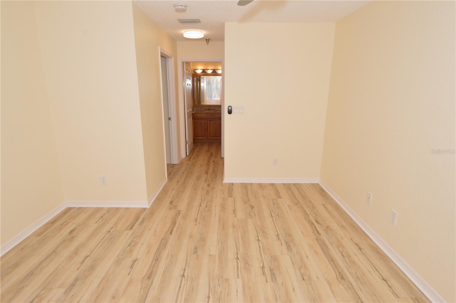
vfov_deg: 67.3
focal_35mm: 18
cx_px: 228
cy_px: 152
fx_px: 228
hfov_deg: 90.1
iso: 400
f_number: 9
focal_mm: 12
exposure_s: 1/60
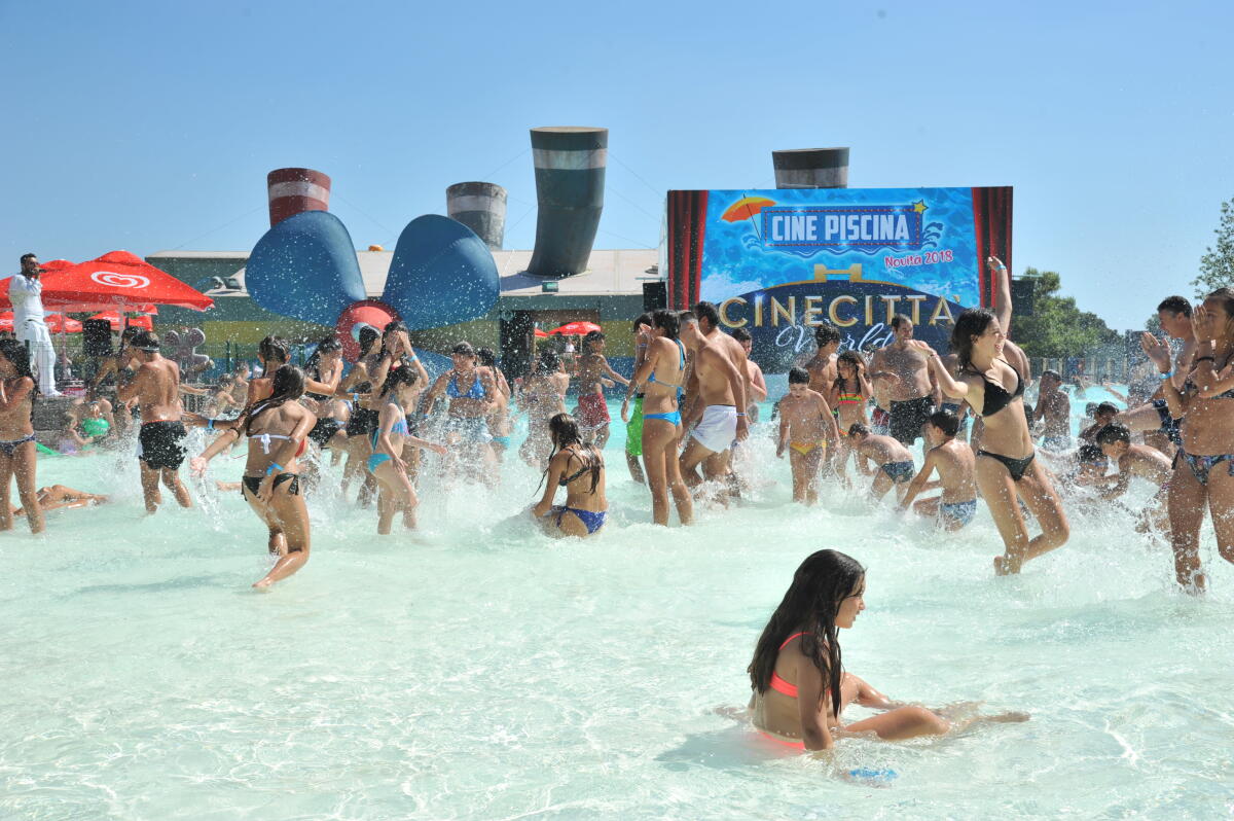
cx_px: 617
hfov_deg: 50.7
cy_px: 410
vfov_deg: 35.0
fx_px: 1301
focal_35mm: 38
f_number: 8
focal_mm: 38
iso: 200
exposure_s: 1/400
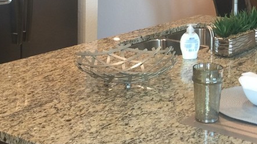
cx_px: 200
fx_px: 497
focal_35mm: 73
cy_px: -46
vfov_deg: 15.7
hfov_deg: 28.4
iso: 32
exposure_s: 1/15
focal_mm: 4.15
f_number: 2.2
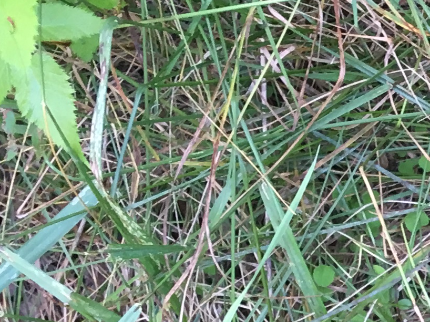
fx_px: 1776
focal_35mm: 143
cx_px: 672
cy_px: 473
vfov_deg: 10.1
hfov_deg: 13.0
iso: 25
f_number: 2.2
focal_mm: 4.15
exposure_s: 1/40
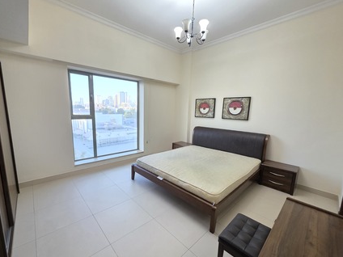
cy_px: 137
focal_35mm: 14
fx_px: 139
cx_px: 166
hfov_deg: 102.0
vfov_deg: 85.6
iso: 400
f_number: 1.9
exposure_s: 1/50
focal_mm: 2.2
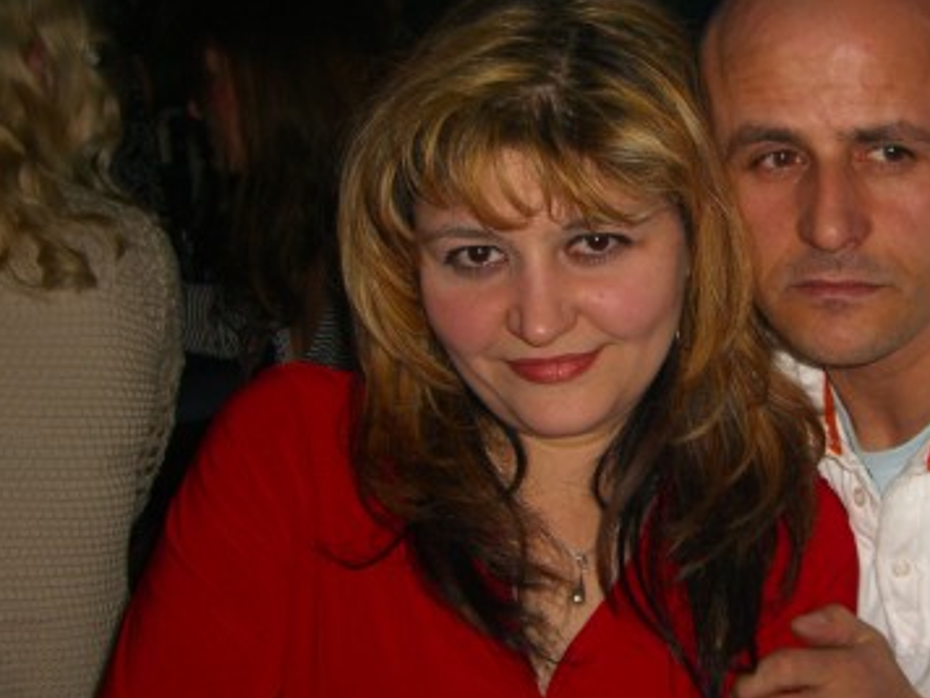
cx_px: 739
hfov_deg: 29.6
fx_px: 1719
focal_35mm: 64
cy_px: 332
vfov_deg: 22.9
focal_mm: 7.9
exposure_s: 1/60
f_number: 2.8
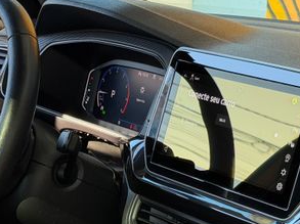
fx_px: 1091
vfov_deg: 11.7
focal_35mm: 126
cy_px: 203
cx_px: 176
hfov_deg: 15.7
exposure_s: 1/172
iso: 64
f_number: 1.78
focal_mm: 6.76
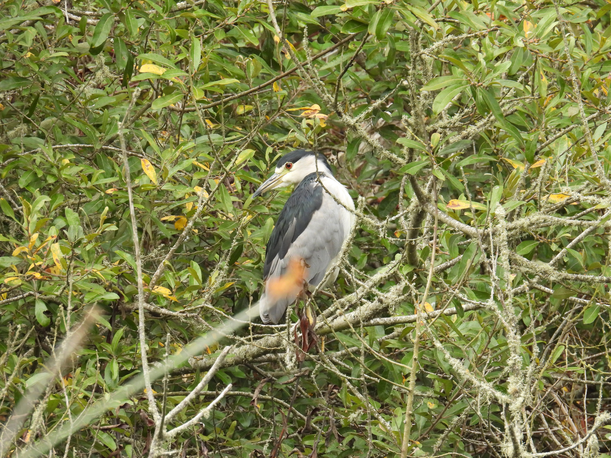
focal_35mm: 950
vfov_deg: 1.6
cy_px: 229
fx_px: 16768
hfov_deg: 2.1
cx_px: 306
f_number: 5.6
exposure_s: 1/250
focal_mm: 170
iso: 400
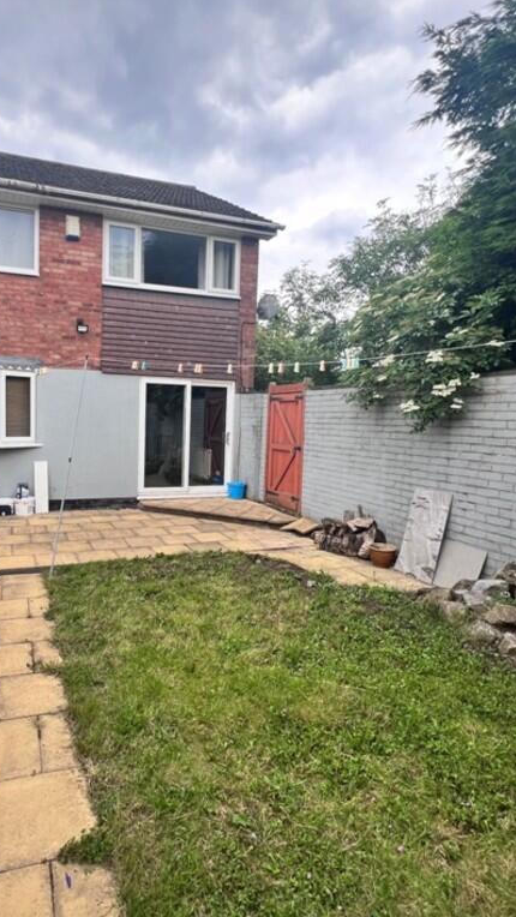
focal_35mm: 19
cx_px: 174
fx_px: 462
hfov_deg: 57.2
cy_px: 457
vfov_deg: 89.6
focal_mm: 1.57
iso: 32
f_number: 1.8
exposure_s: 1/244
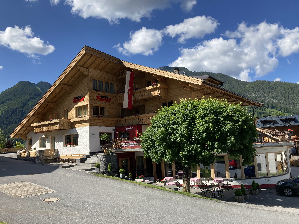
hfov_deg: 63.4
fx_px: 242
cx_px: 150
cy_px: 112
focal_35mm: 28
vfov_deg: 49.7
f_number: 1.8
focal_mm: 3.99
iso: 20
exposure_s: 1/1548
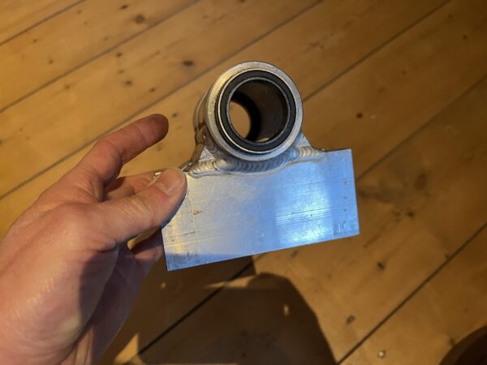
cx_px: 244
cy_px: 182
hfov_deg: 67.3
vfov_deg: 53.1
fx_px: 366
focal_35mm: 26
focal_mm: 5.1
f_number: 1.6
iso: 320
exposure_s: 1/60
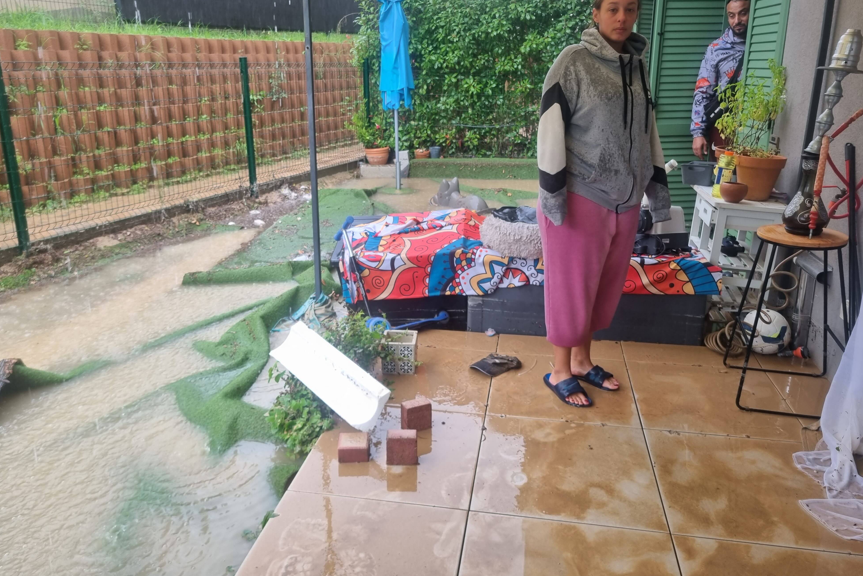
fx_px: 671
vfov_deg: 46.2
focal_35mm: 28
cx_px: 435
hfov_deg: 65.5
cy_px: 244
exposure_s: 1/100
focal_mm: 5.4
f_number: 1.8
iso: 80
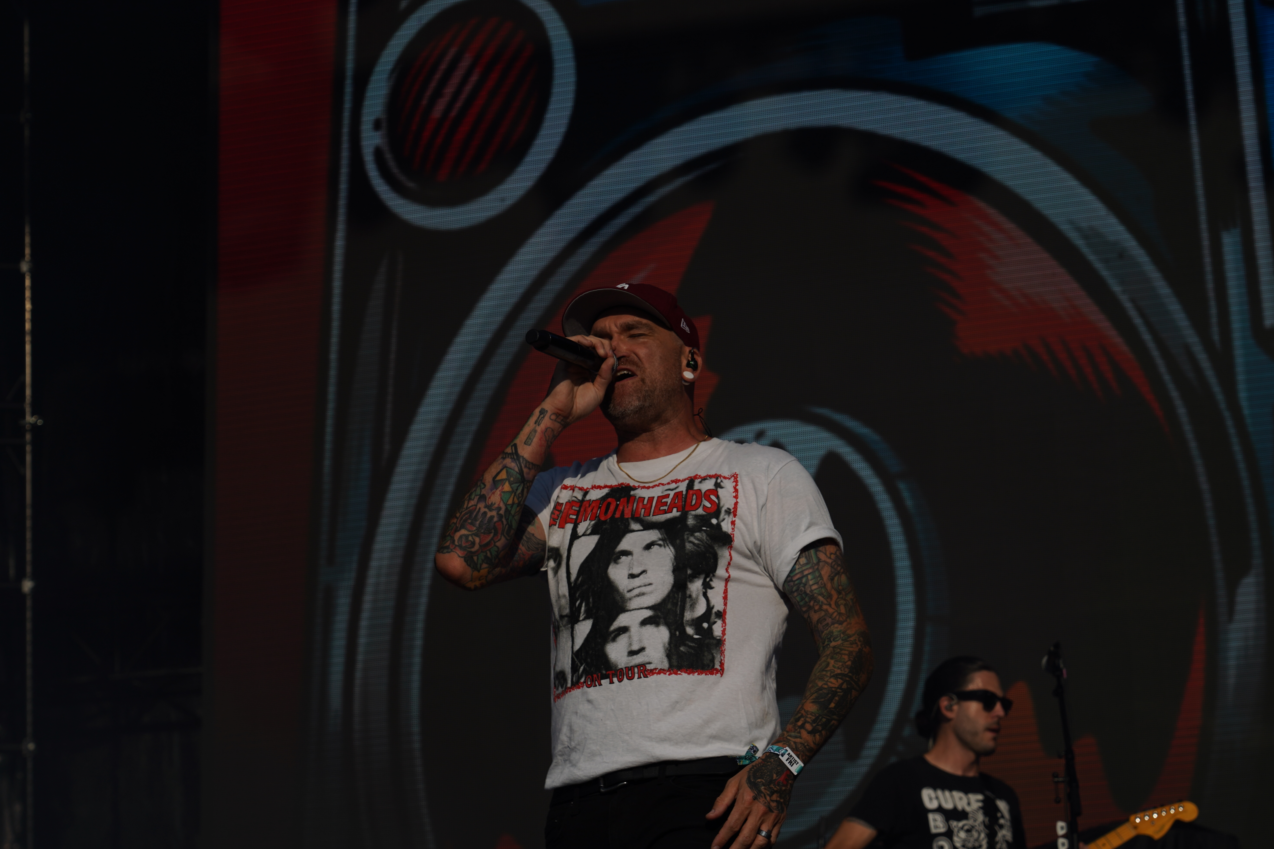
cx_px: 638
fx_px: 3751
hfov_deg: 19.3
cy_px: 419
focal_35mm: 106
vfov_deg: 12.9
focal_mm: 104
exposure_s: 1/1600
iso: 100
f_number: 8
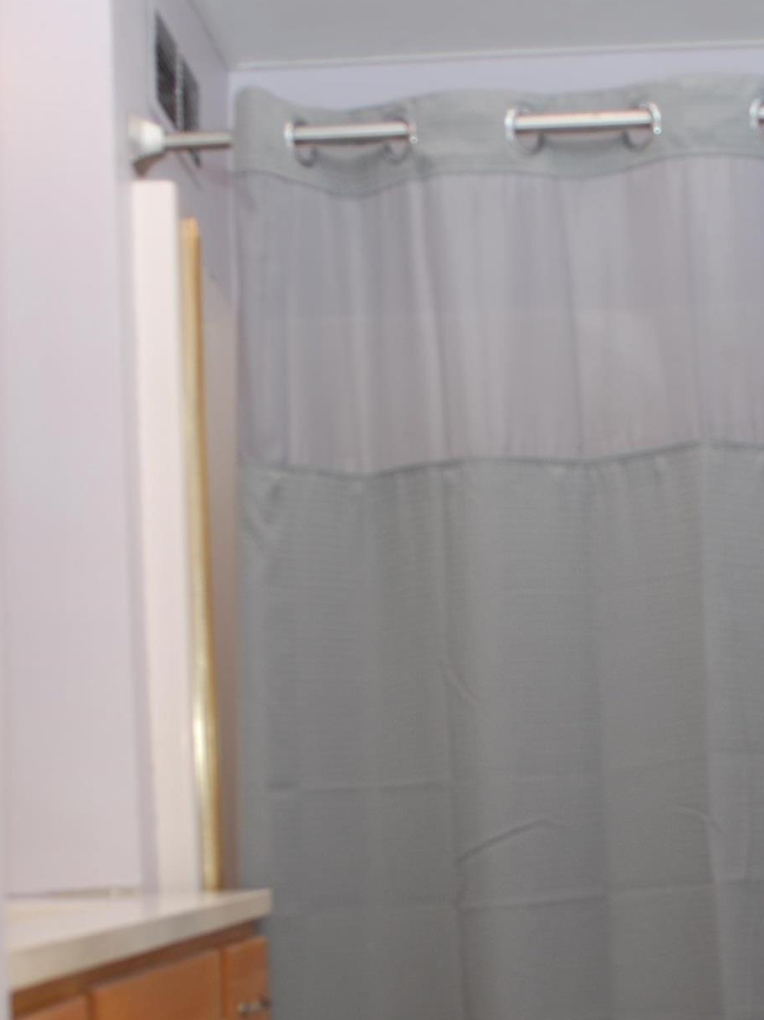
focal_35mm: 66
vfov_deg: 29.0
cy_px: 750
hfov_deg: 22.1
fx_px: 1943
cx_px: 544
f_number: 4
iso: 100
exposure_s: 1/60
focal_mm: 18
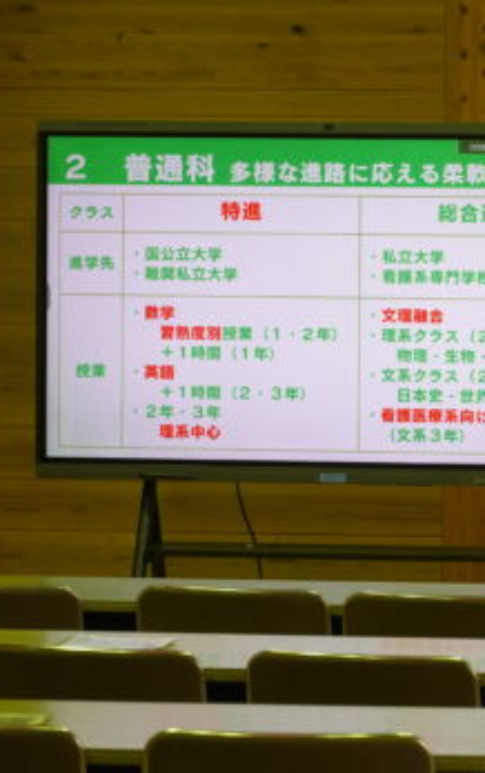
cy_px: 411
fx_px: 3501
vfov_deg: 12.6
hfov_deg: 7.8
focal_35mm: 166
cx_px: 596
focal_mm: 67
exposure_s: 1/160
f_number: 5.6
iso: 2500
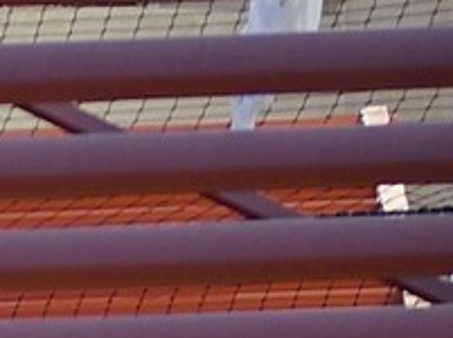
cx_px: -1039
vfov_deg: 1.8
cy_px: 2560
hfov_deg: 2.4
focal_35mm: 805
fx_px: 10516
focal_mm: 70
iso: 200
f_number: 6.3
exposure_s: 1/250
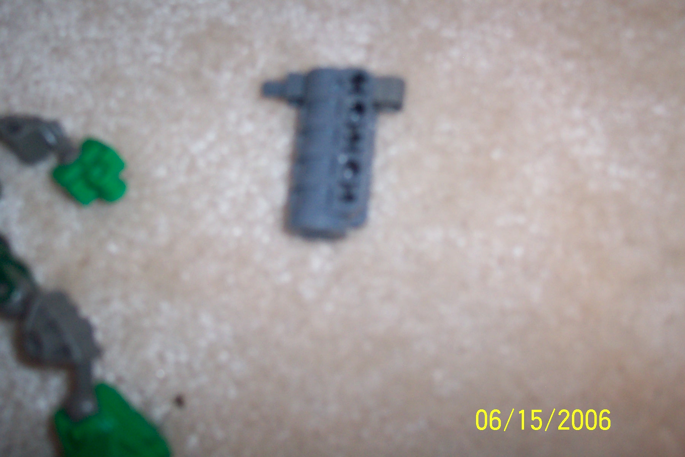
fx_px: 723
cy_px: 228
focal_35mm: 38
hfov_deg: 50.7
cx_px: 342
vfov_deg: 35.1
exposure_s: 1/30
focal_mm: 8
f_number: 2.8
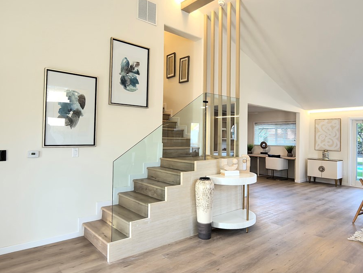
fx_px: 241
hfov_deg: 73.9
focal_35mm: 23
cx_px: 186
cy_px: 128
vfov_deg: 58.9
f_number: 2.2
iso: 320
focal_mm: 1.95
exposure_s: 1/60
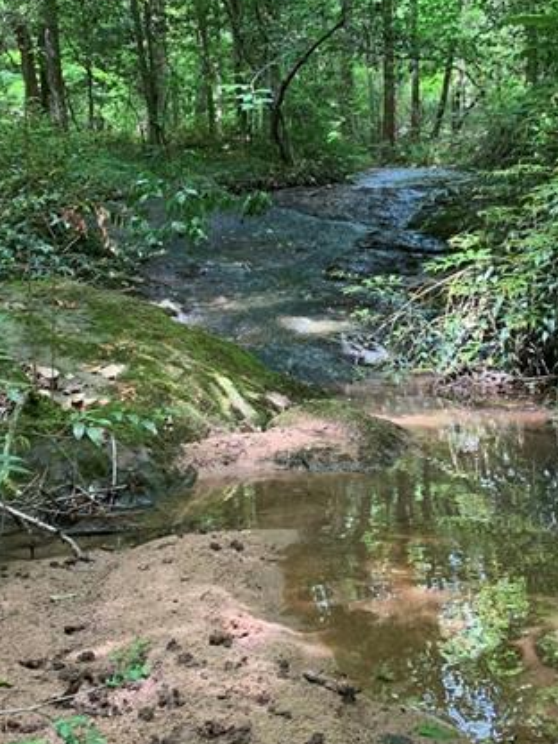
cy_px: 372
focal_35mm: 48
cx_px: 365
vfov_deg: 39.7
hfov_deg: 30.1
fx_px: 1032
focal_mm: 4.25
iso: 100
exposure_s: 1/105
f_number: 1.8
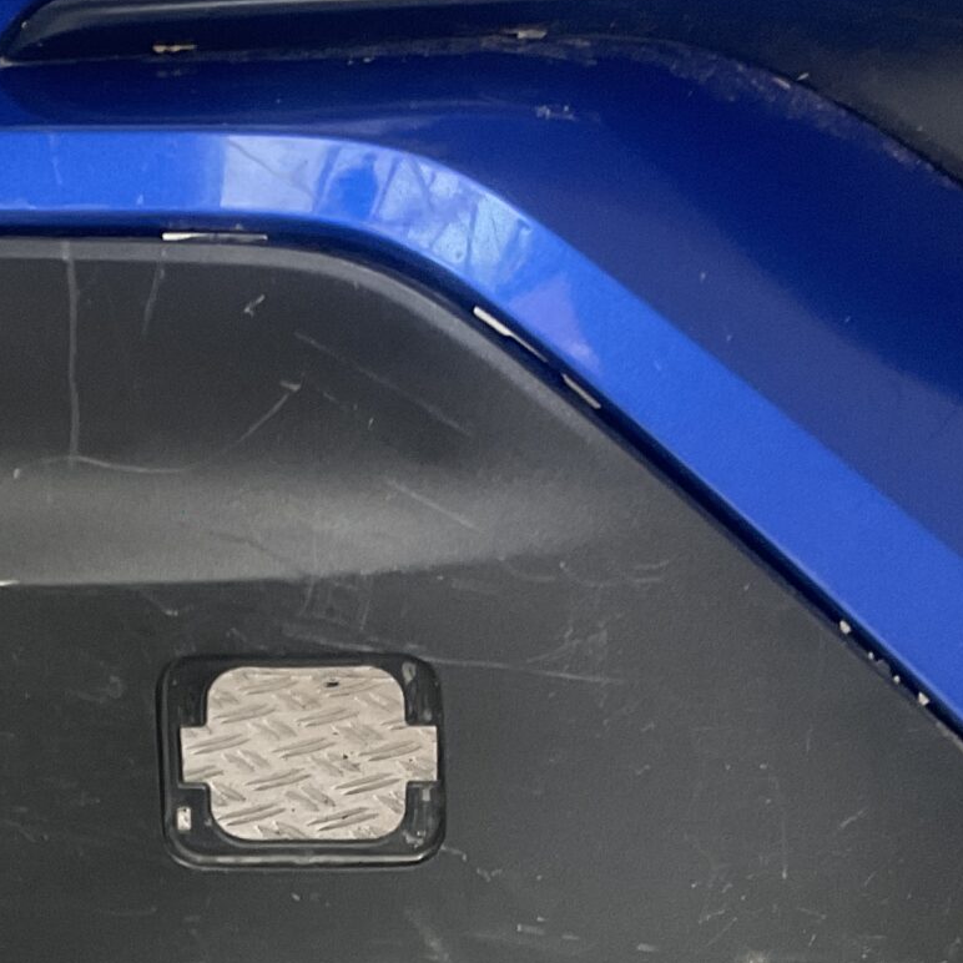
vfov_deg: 20.2
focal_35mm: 85
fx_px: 2675
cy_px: 790
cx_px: 240
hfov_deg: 20.2
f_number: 1.8
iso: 100
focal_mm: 3
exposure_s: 1/50
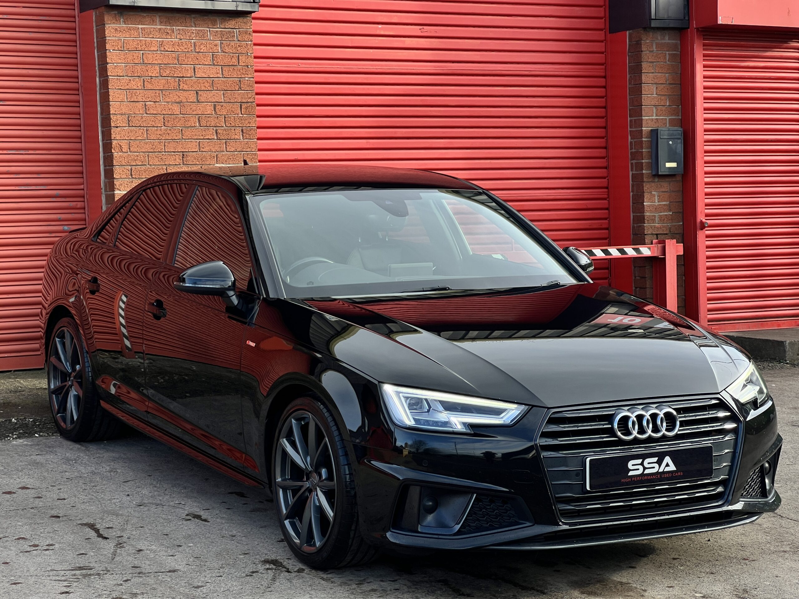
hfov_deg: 25.3
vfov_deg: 19.1
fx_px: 1777
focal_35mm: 77
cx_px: 400
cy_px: 300
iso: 32
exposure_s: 1/188
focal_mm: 9
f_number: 2.8
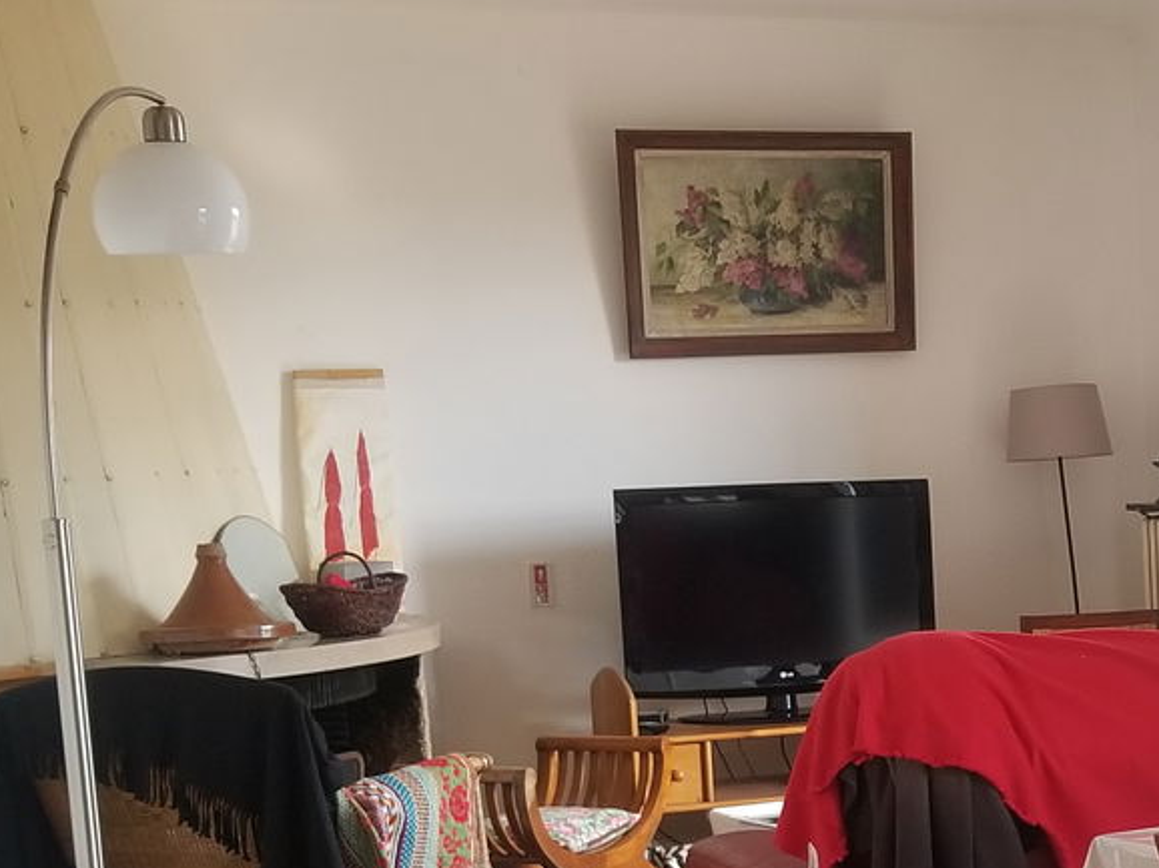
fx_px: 2410
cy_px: 834
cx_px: 1239
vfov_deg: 19.9
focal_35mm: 72
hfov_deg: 25.3
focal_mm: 4.25
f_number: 1.7
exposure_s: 1/120
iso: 160
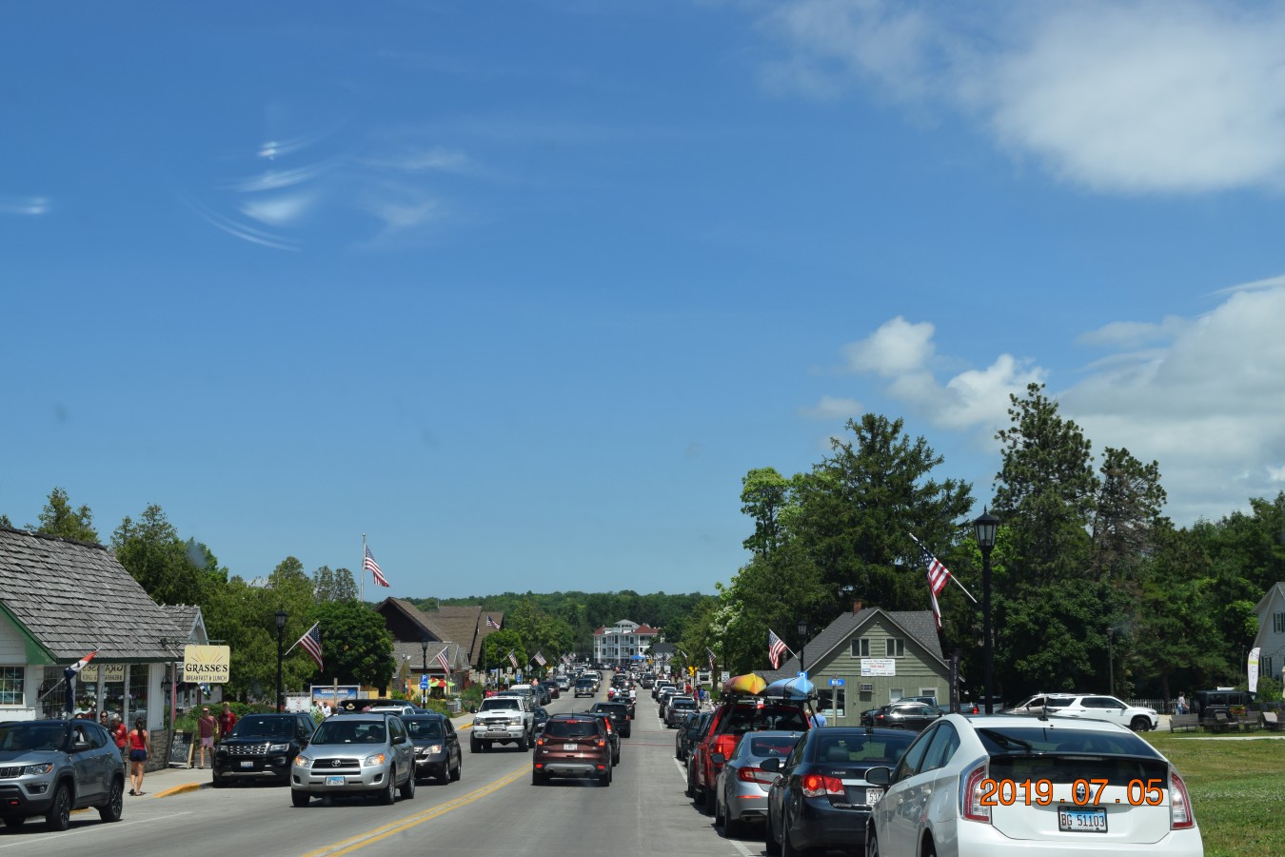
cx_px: 642
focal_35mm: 48
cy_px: 428
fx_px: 1713
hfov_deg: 41.1
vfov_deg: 28.1
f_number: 10
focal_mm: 32
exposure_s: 1/400
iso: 200
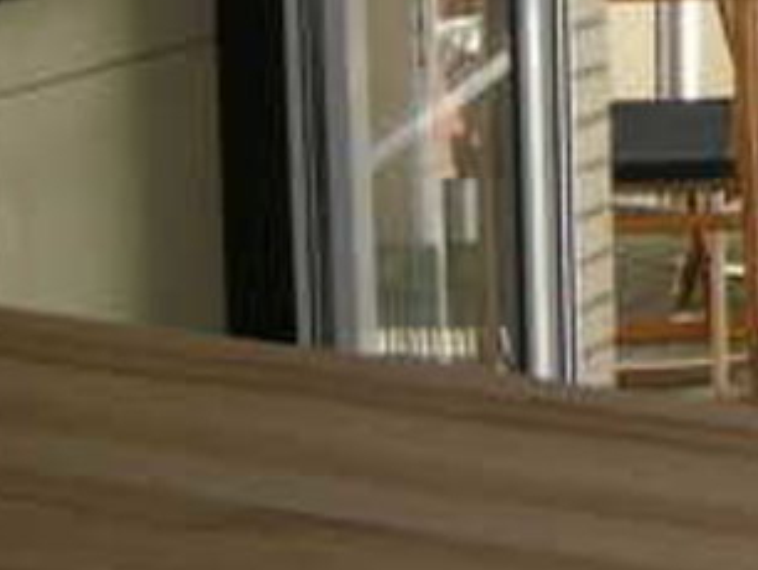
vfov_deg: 10.3
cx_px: 1375
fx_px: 3090
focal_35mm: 141
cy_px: -193
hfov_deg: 12.7
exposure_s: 1/76.1
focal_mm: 7.5
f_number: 3.4
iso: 64
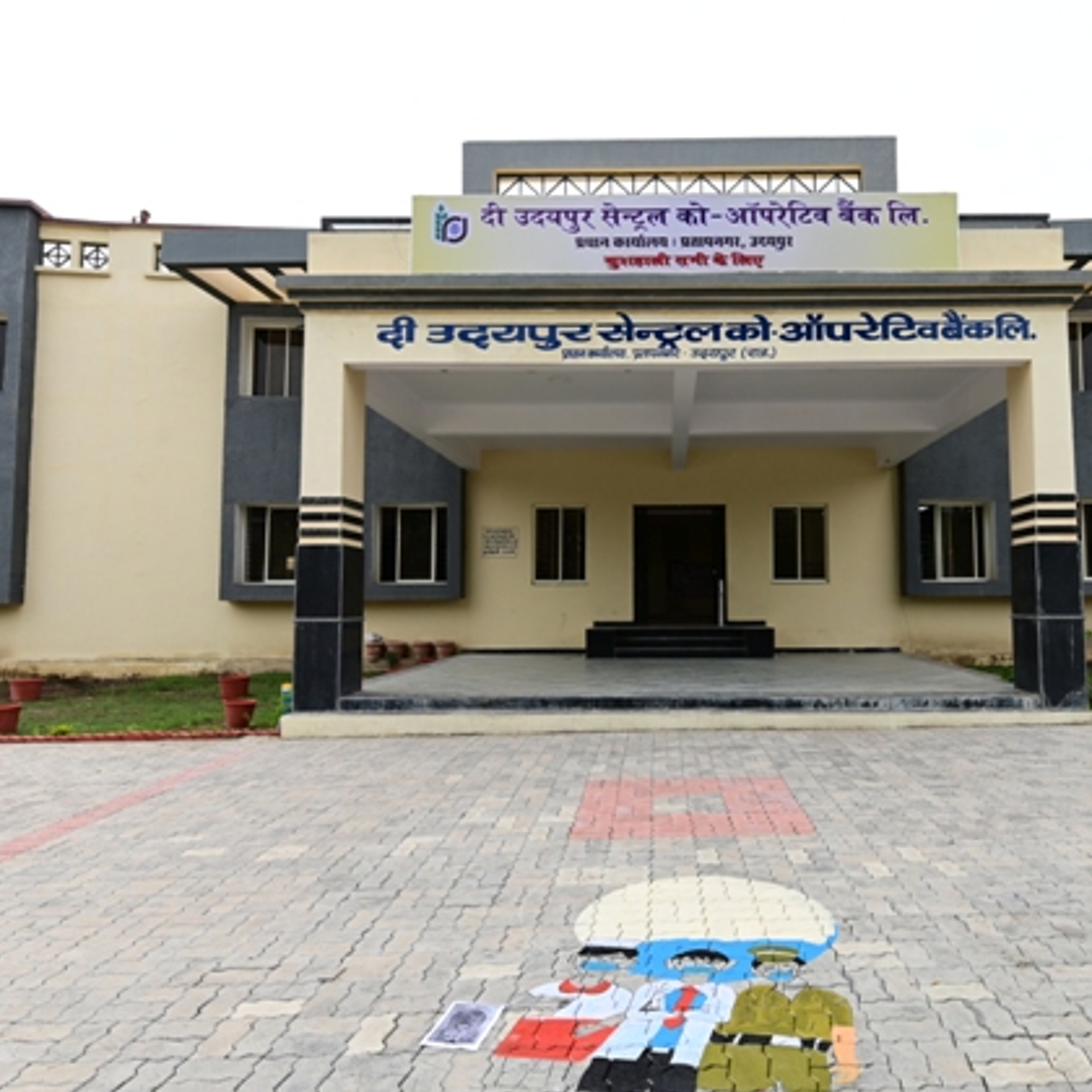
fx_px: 785
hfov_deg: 68.8
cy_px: 546
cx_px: 663
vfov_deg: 69.6
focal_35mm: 22
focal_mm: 17
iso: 250
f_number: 7.1
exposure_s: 1/200
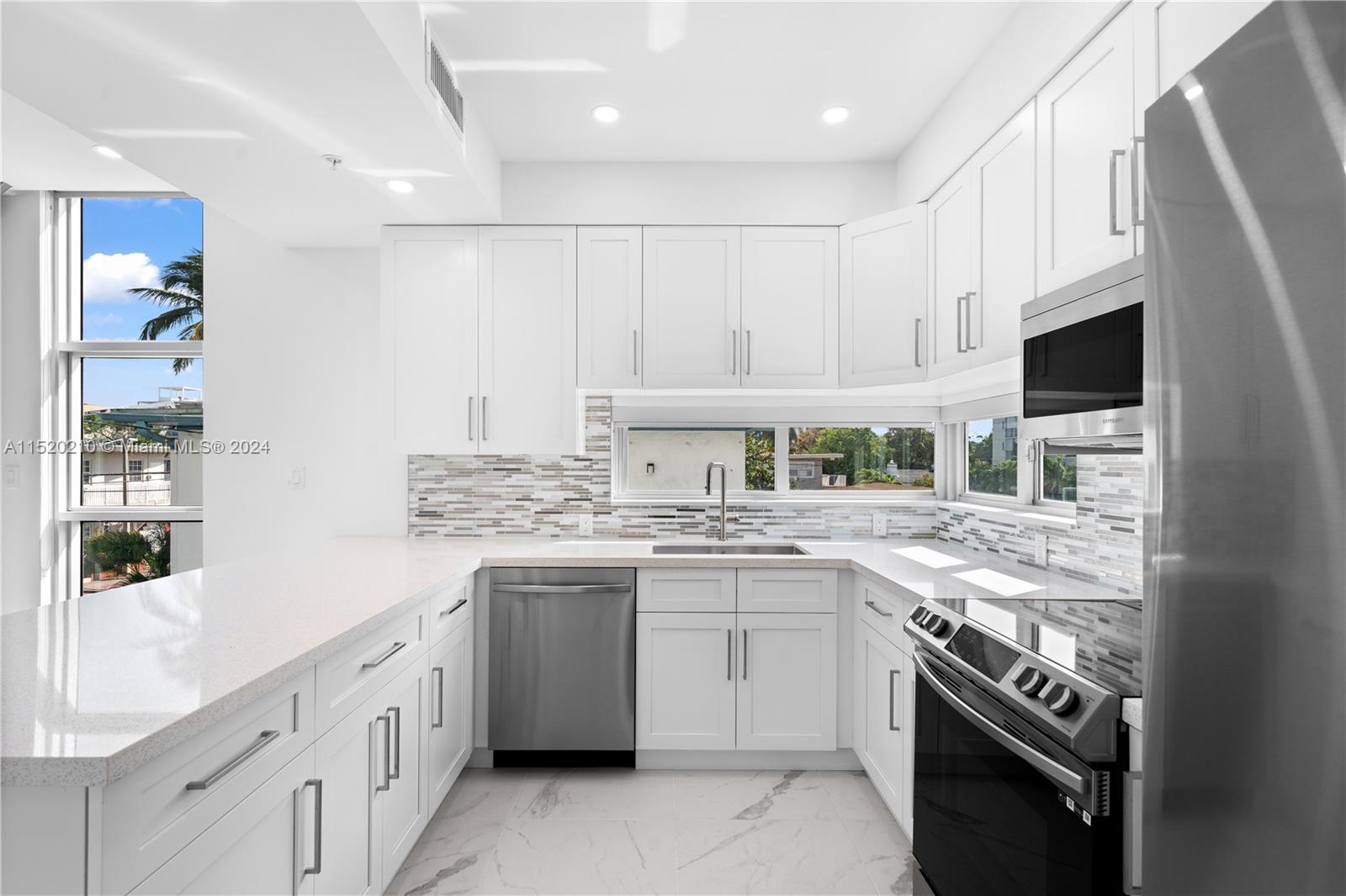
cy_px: 448
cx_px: 673
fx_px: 598
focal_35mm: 16
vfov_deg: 73.7
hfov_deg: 96.7
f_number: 8
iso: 400
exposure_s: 1/30
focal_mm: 16
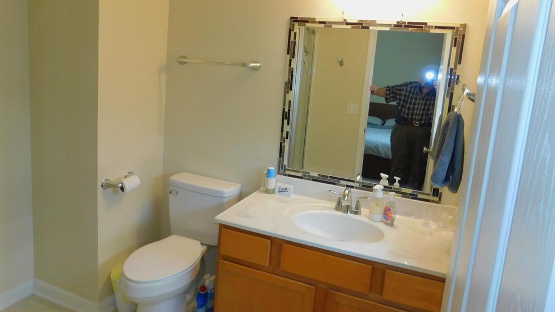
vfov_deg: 44.2
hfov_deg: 71.9
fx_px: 383
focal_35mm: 26
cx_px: 286
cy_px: 127
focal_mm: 4
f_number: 3
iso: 140
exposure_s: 1/30
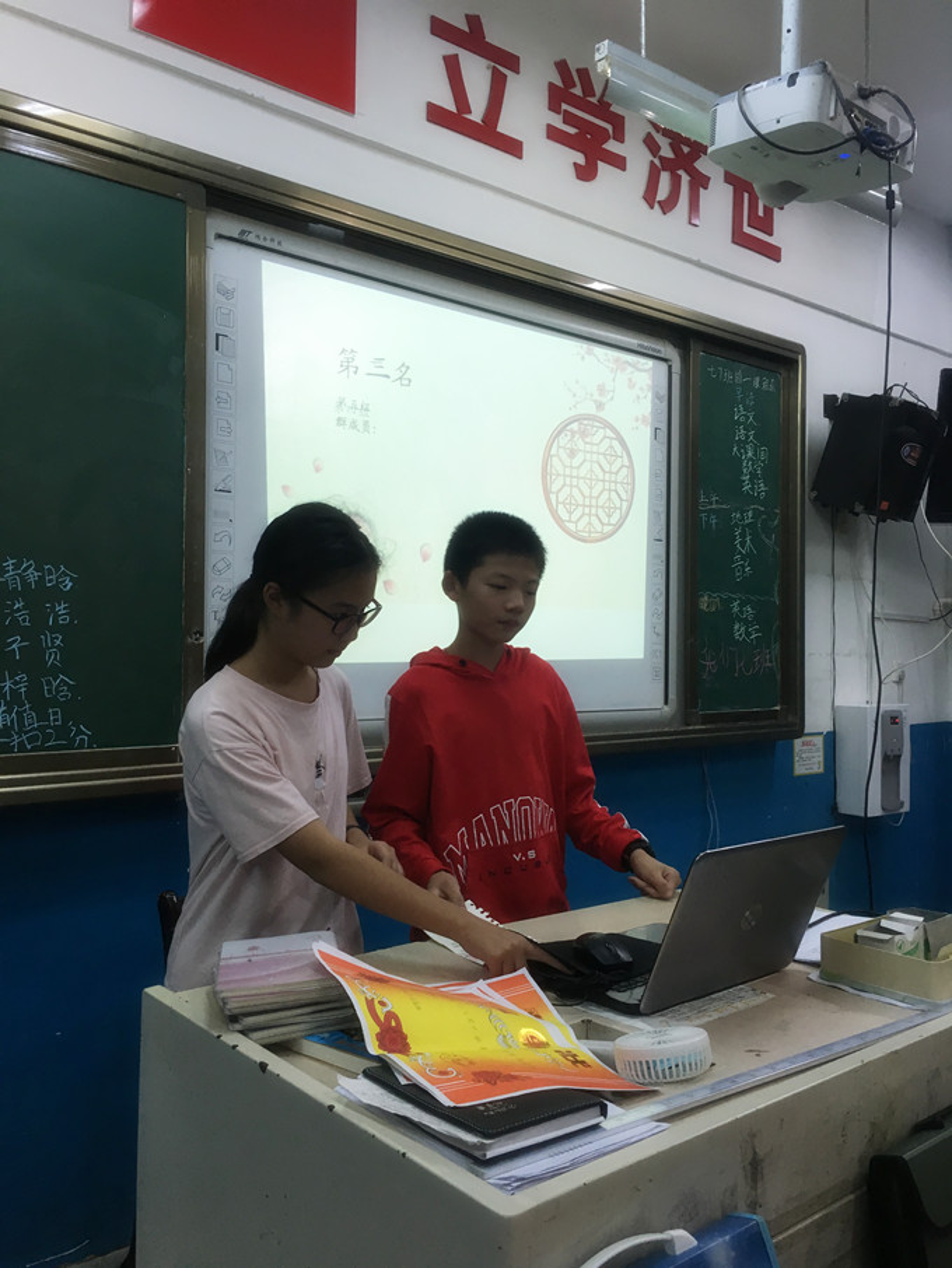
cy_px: 634
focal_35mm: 29
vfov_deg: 61.6
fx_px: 1063
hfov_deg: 48.2
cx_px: 476
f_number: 2.2
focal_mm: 4.15
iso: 40
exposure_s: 1/33
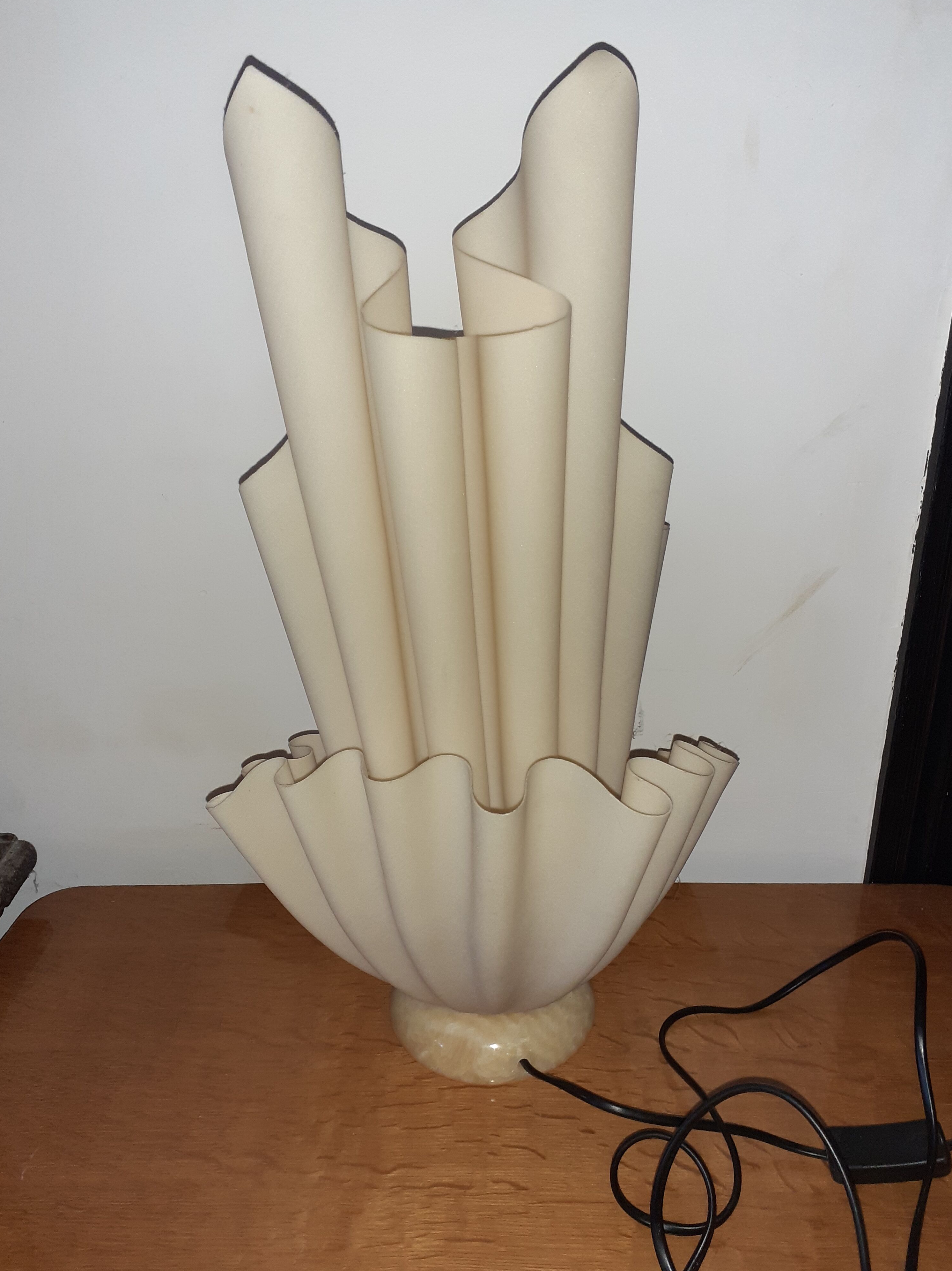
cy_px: 629
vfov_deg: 63.4
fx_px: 1027
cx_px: 476
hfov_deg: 49.7
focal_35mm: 28
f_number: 1.9
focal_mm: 3.6
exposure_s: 1/25
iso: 400
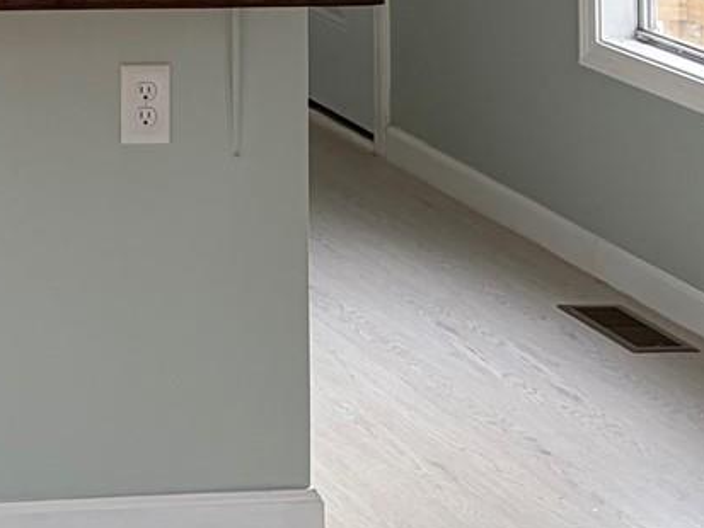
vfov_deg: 10.5
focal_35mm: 129
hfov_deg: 13.9
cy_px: -552
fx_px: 2624
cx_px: -486
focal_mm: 5.96
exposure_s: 1/121
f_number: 1.6
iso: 80
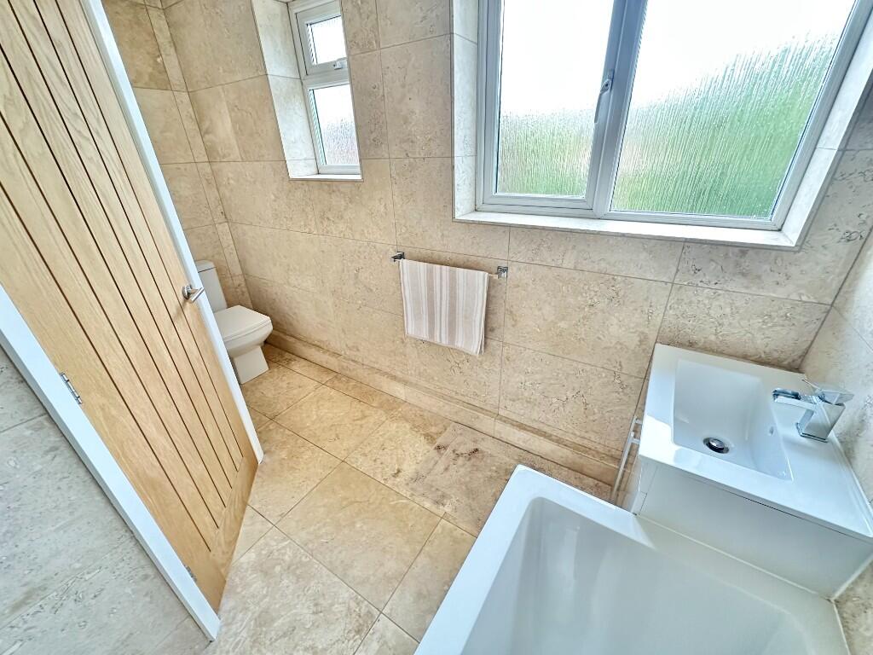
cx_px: 436
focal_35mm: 14
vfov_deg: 85.7
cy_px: 328
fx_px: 353
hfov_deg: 102.1
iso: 320
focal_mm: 2.22
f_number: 2.2
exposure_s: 1/60
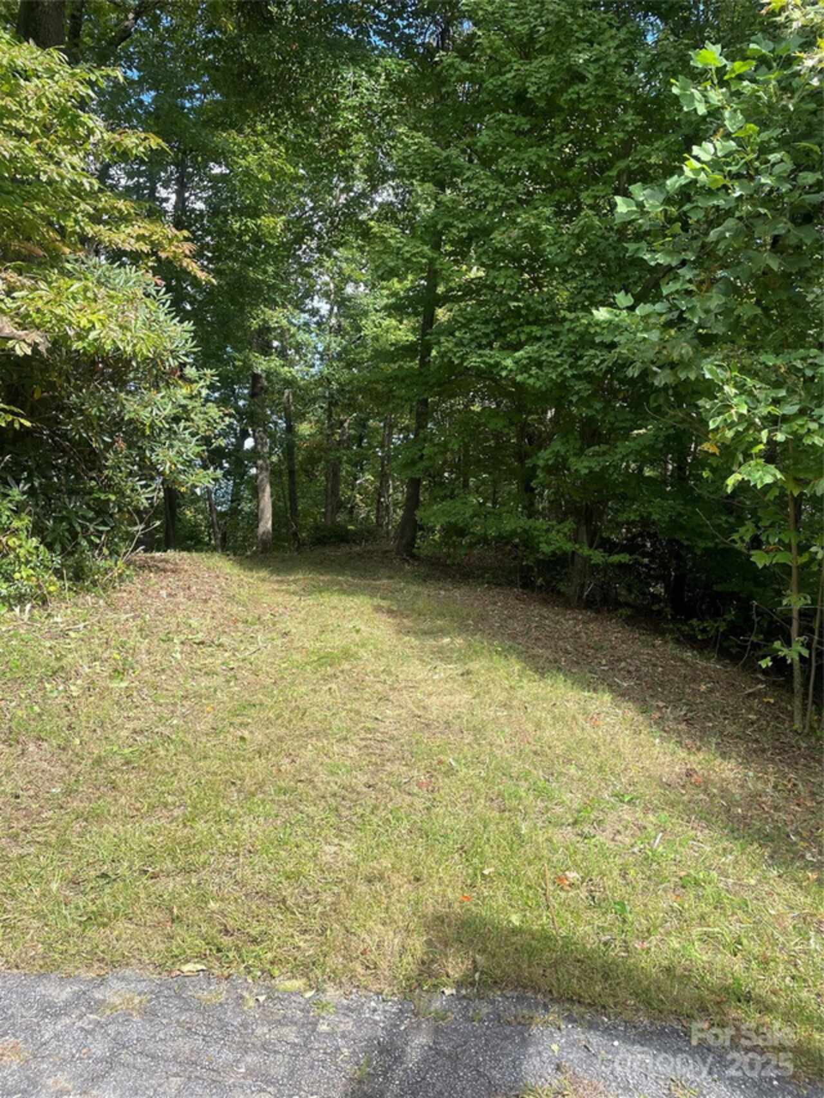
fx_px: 825
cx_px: 412
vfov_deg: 67.3
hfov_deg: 53.1
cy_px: 549
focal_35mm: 26
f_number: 1.6
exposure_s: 1/654
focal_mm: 4.2
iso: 32
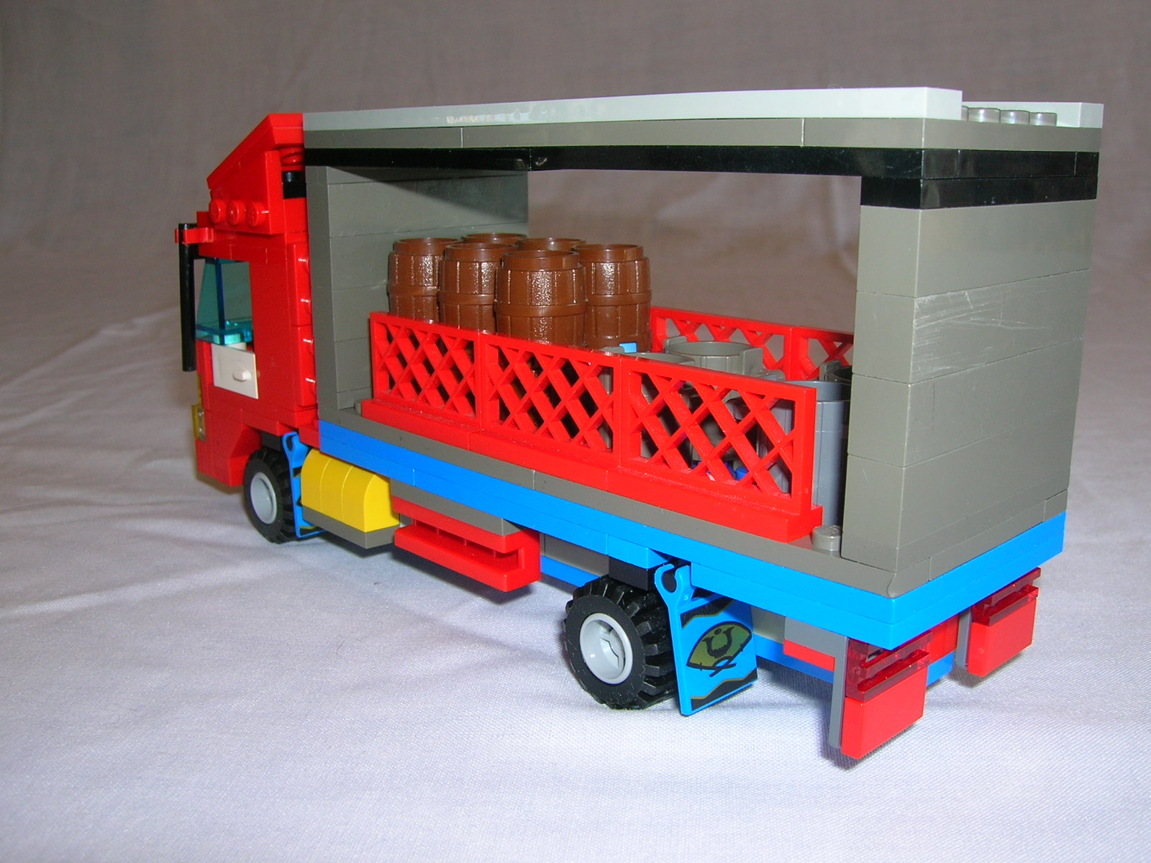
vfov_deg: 41.8
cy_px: 432
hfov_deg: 54.0
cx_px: 576
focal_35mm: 34
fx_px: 1131
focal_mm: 5.7
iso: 50
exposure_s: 1/60.1
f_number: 4.9
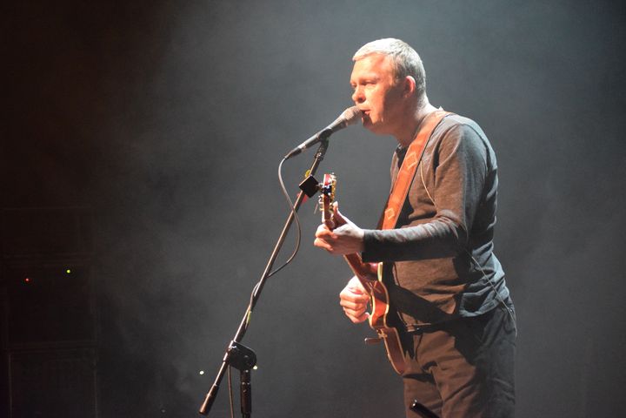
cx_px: 313
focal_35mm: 90
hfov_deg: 22.6
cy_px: 209
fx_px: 1565
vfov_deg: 15.2
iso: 6400
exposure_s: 1/100
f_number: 4
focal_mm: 60
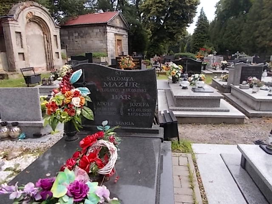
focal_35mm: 26
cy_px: 102
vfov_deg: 53.1
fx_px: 204
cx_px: 136
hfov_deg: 67.3
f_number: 3.2
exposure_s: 1/400
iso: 80
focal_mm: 4.6
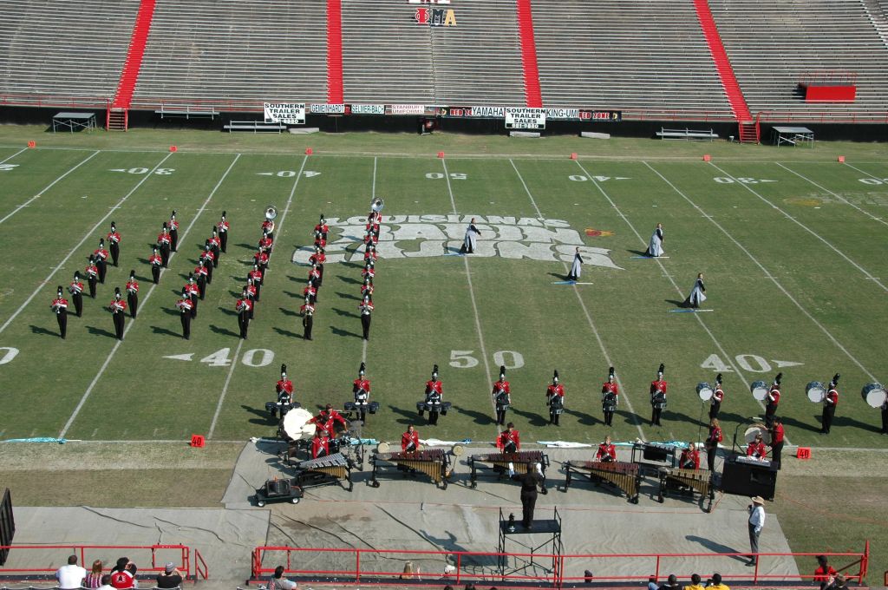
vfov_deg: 28.0
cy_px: 295
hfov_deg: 41.2
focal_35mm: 48
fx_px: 1182
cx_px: 444
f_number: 9
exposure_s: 1/320
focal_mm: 32
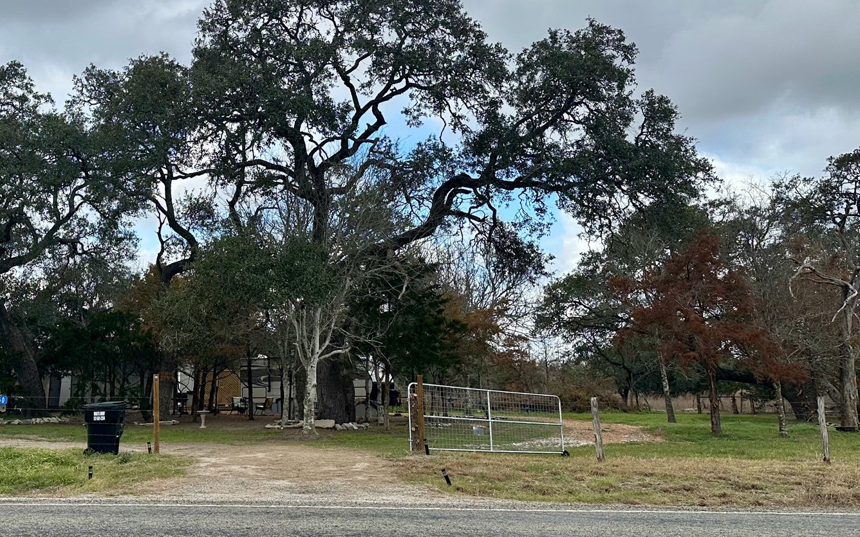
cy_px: 187
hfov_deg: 48.9
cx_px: 241
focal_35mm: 39
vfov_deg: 32.5
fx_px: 914
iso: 80
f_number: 1.78
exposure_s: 1/4184
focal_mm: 6.86
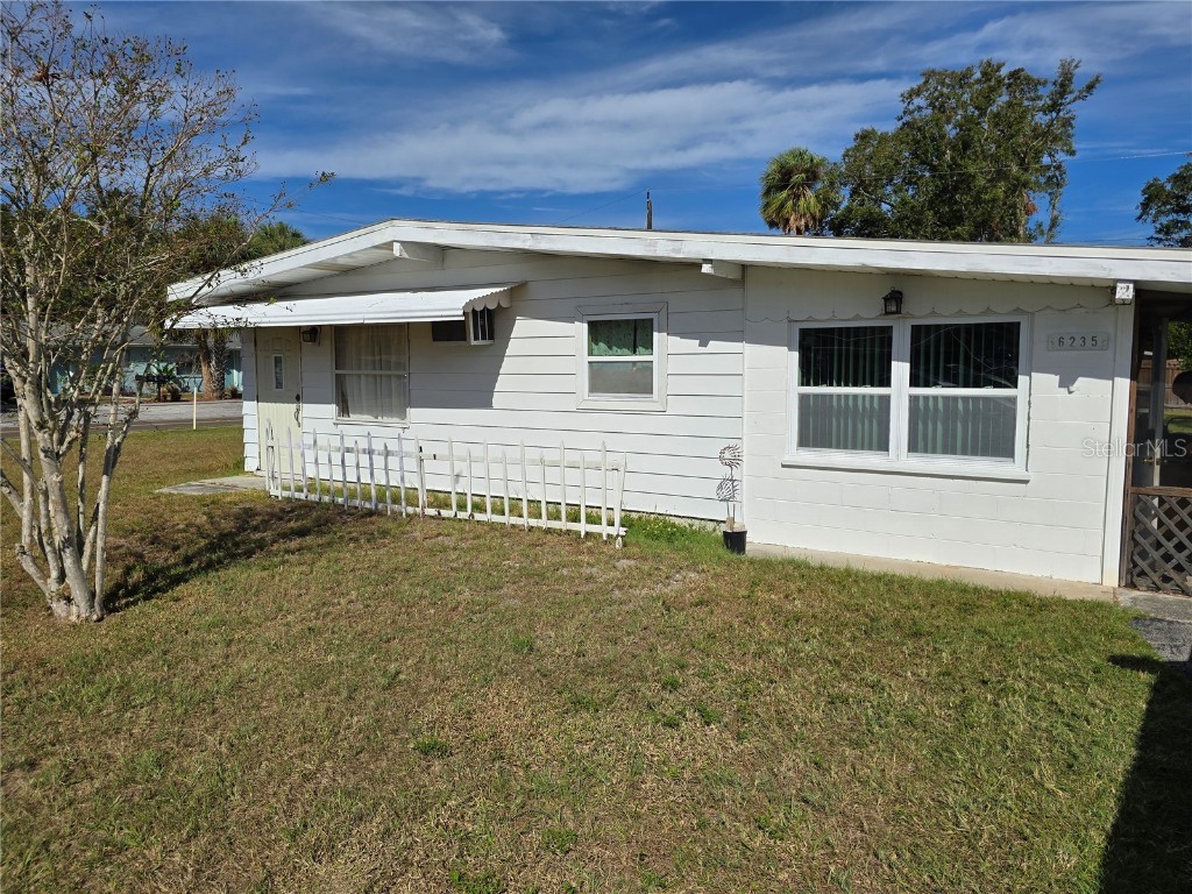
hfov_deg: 73.9
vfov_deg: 58.9
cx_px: 596
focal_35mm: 23
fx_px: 792
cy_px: 447
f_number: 1.7
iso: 12
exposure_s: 1/1936
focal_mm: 6.3
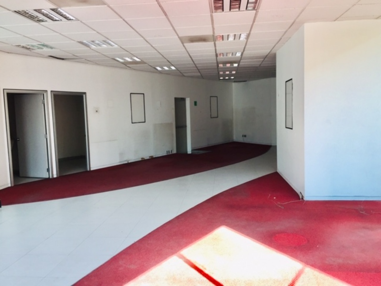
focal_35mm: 29
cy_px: 143
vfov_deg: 48.2
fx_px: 319
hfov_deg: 61.6
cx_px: 190
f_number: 2.2
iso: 50
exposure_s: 1/120
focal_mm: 4.15
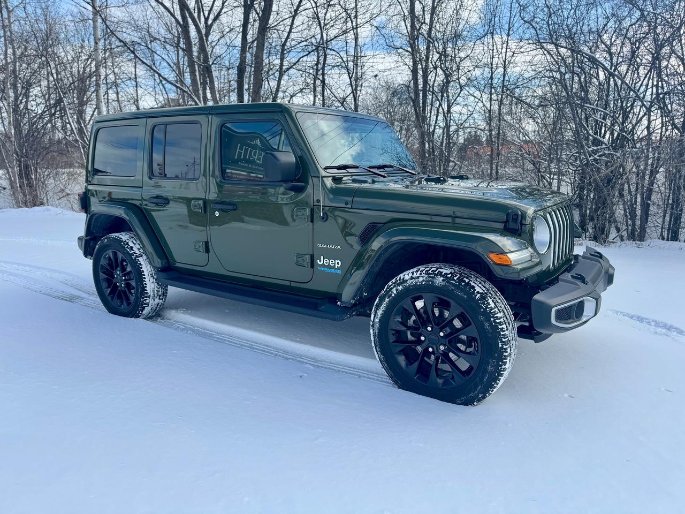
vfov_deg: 56.8
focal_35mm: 24
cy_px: 257
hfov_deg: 71.6
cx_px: 342
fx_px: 475
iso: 80
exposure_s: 1/1678
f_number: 1.78
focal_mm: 6.76
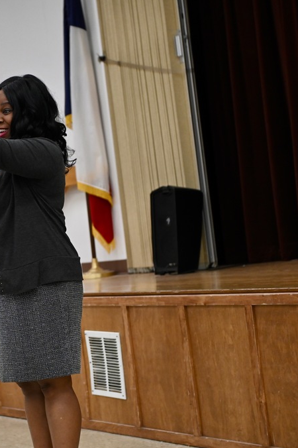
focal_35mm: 106
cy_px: 223
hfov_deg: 12.8
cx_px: 2
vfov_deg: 19.3
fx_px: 1317
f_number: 2.8
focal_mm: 70
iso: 2000
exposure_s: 1/320
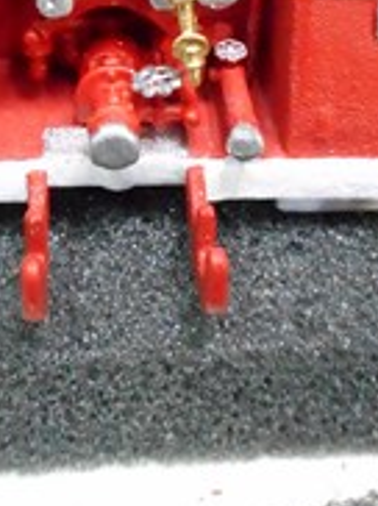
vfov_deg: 28.8
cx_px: 167
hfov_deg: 22.2
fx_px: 963
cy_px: 97
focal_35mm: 66
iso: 1600
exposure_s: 1/80
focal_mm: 4.5
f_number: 3.7
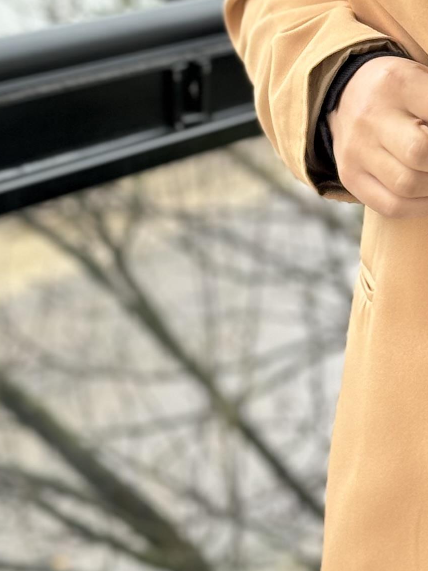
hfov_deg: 8.5
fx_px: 2802
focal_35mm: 170
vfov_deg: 11.5
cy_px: -29
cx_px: 719
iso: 100
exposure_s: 1/64
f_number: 1.78
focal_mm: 6.86
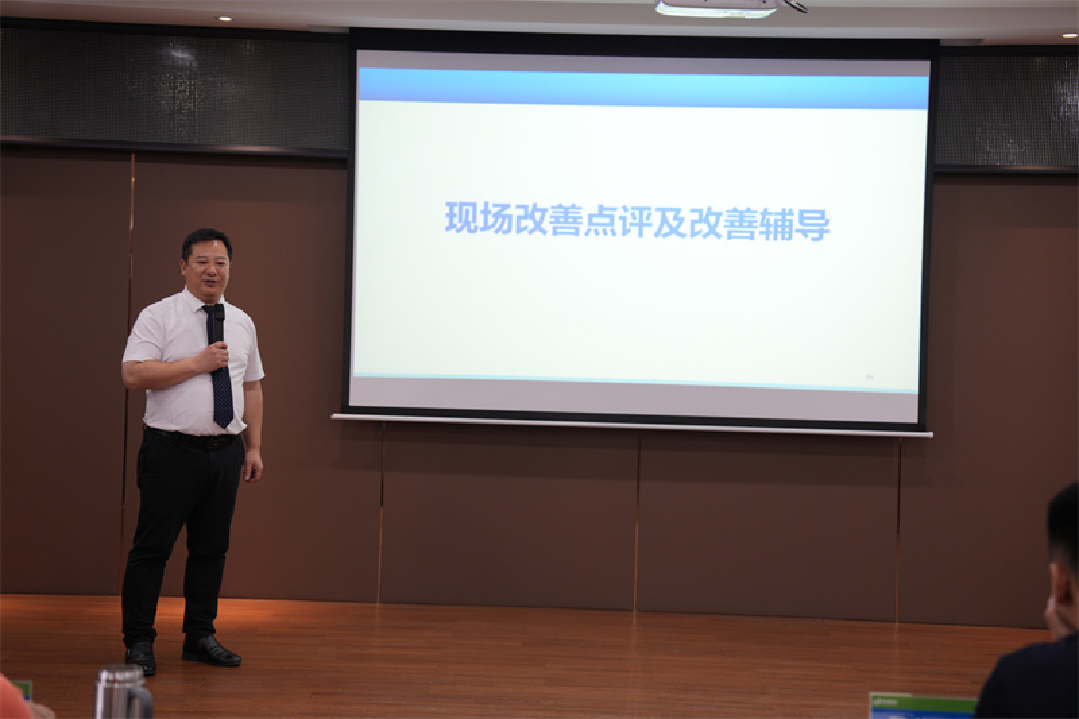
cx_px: 540
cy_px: 360
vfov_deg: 22.6
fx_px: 1798
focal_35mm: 60
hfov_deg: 33.4
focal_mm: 60
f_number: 2.8
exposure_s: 1/60
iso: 160
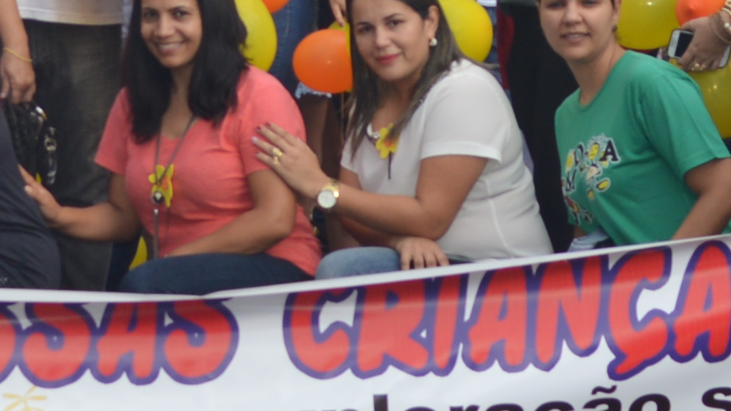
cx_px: 189
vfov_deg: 6.8
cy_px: -182
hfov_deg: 12.2
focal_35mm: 176
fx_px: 3412
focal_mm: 20
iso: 100
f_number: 5
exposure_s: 1/200
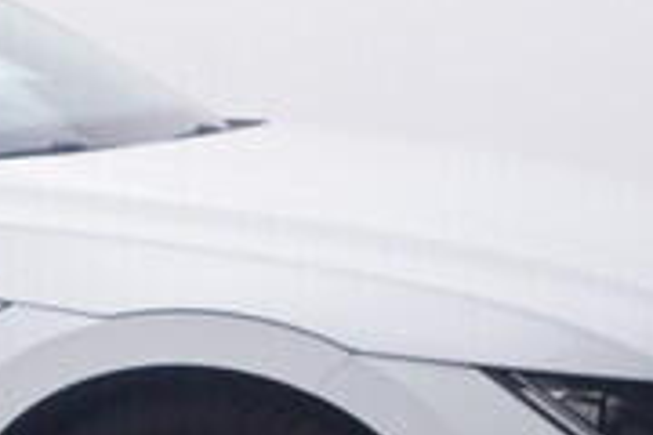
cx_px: -406
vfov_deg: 10.7
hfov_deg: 14.6
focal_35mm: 128
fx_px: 2319
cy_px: 290
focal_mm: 15
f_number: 5
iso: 200
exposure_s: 1/80
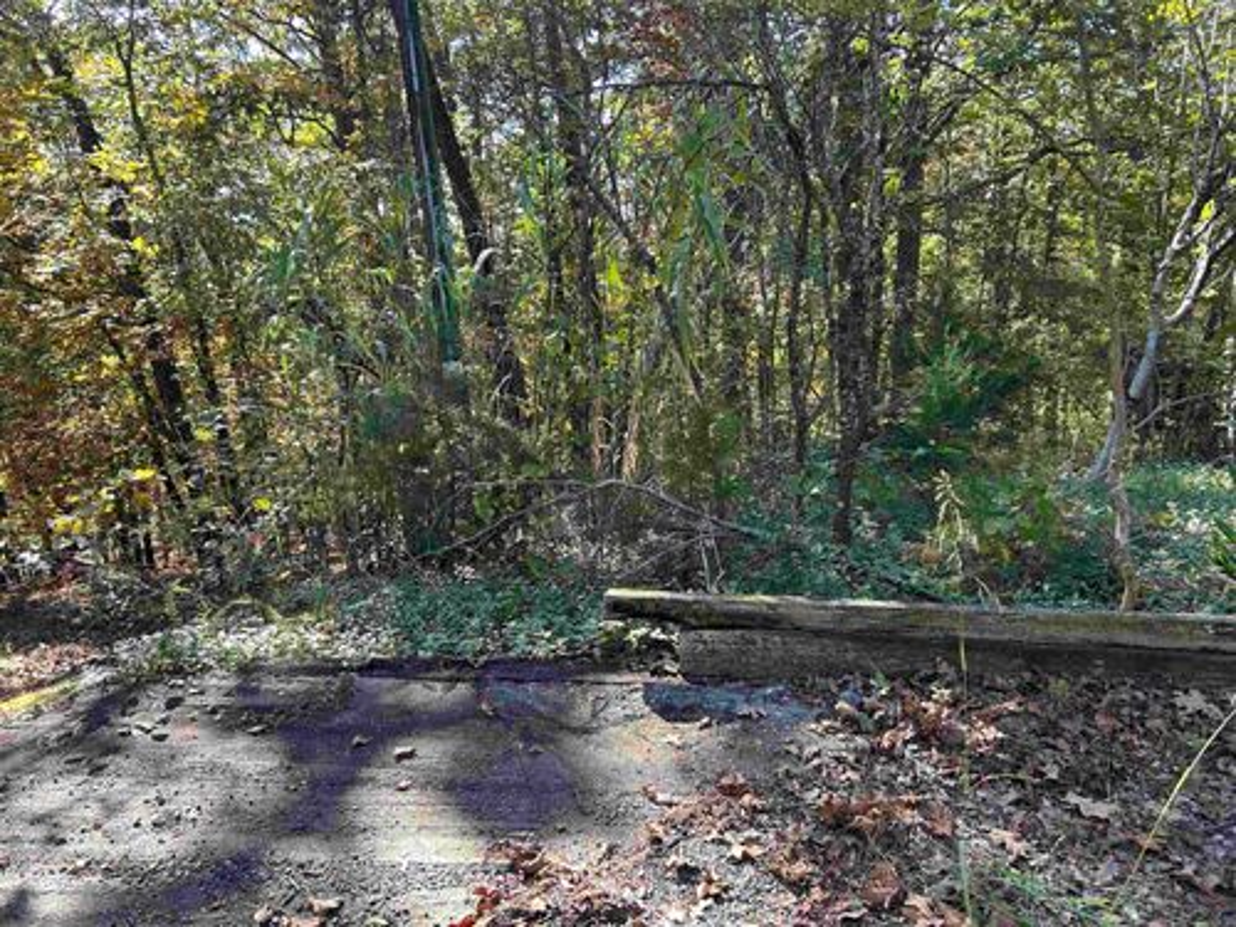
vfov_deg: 53.1
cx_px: 618
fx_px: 928
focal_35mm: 26
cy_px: 464
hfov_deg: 67.3
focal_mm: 5.7
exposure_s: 1/129
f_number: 1.5
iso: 32
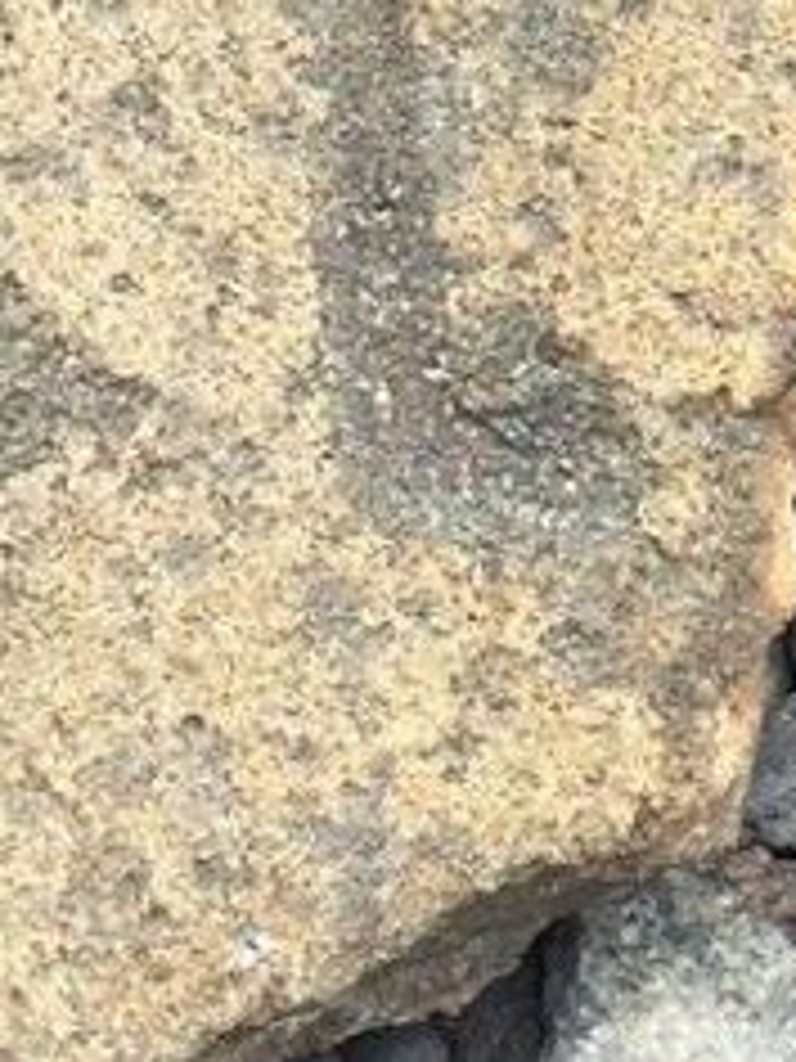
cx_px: 881
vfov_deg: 9.9
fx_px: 5825
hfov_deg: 7.8
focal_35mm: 190
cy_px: -731
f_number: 2.2
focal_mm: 4.15
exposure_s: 1/746
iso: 32
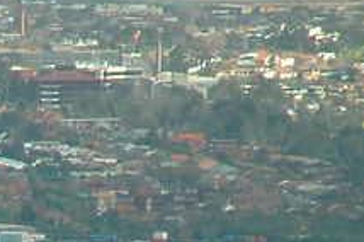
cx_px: -287
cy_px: 458
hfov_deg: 1.6
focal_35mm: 1264
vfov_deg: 1.1
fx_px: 12761
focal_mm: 200
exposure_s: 1/160
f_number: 6.3
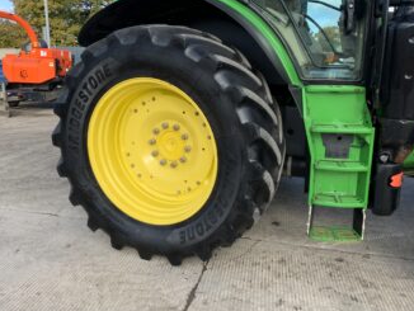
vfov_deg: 44.2
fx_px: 383
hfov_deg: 56.8
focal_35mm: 32
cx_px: 206
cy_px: 149
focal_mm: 3
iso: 16
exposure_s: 1/657
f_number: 1.8
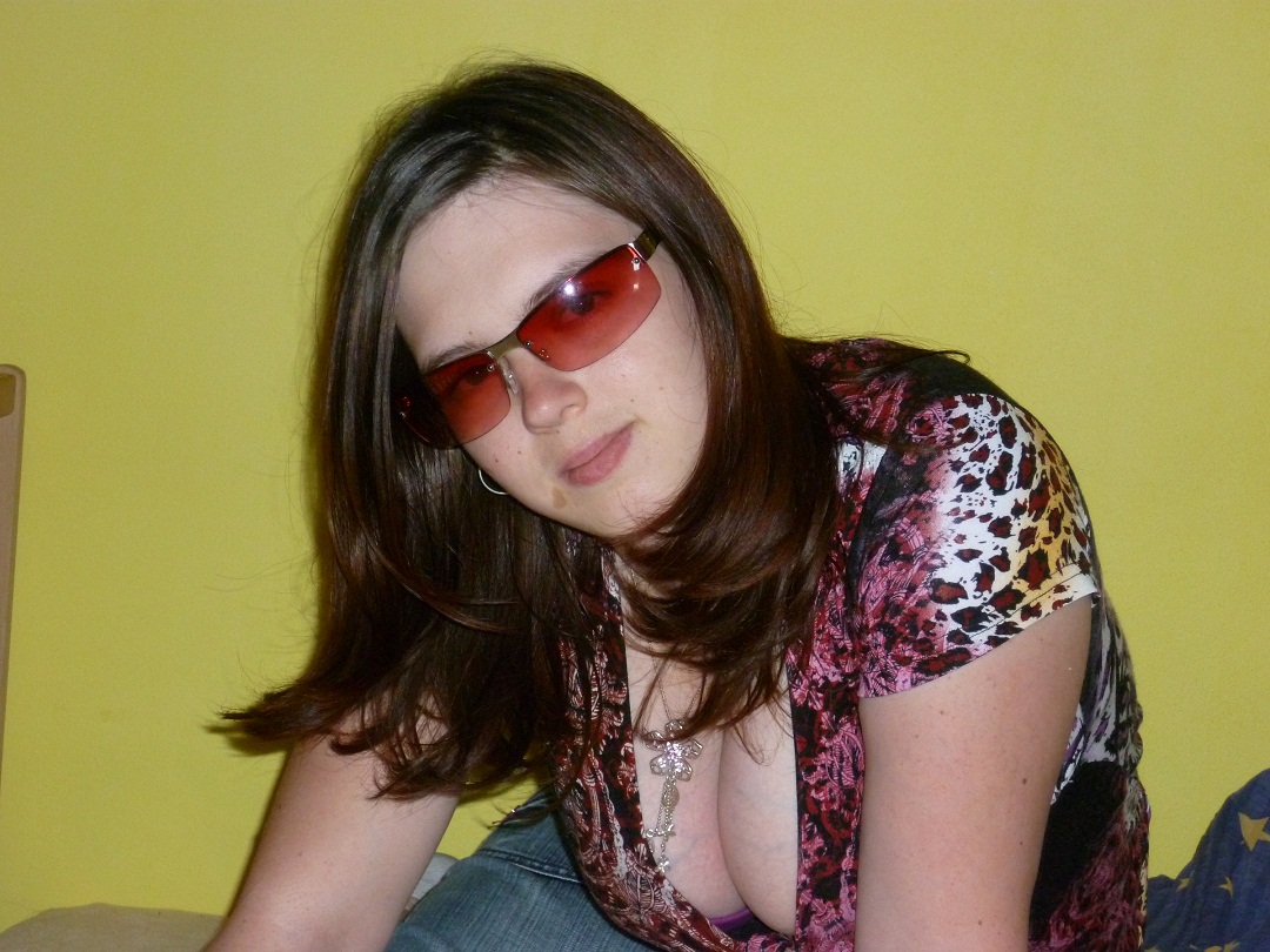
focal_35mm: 77
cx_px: 635
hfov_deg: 25.3
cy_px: 476
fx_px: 2825
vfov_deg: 19.1
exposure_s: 1/160
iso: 400
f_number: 4.7
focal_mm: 13.7
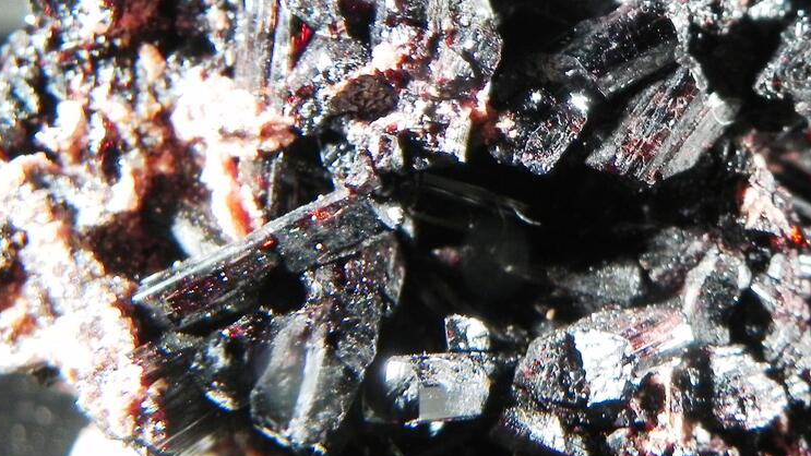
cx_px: 569
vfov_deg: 10.0
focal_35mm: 121
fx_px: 2602
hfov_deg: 17.6
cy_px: 92
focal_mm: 11.8
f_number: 3.5
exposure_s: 1/26.1
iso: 230
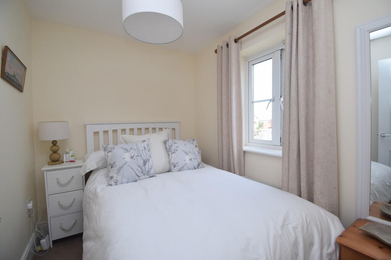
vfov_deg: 77.3
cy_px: 130
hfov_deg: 100.4
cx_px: 196
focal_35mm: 15
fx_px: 163
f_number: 7.1
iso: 400
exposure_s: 1/200
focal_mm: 10
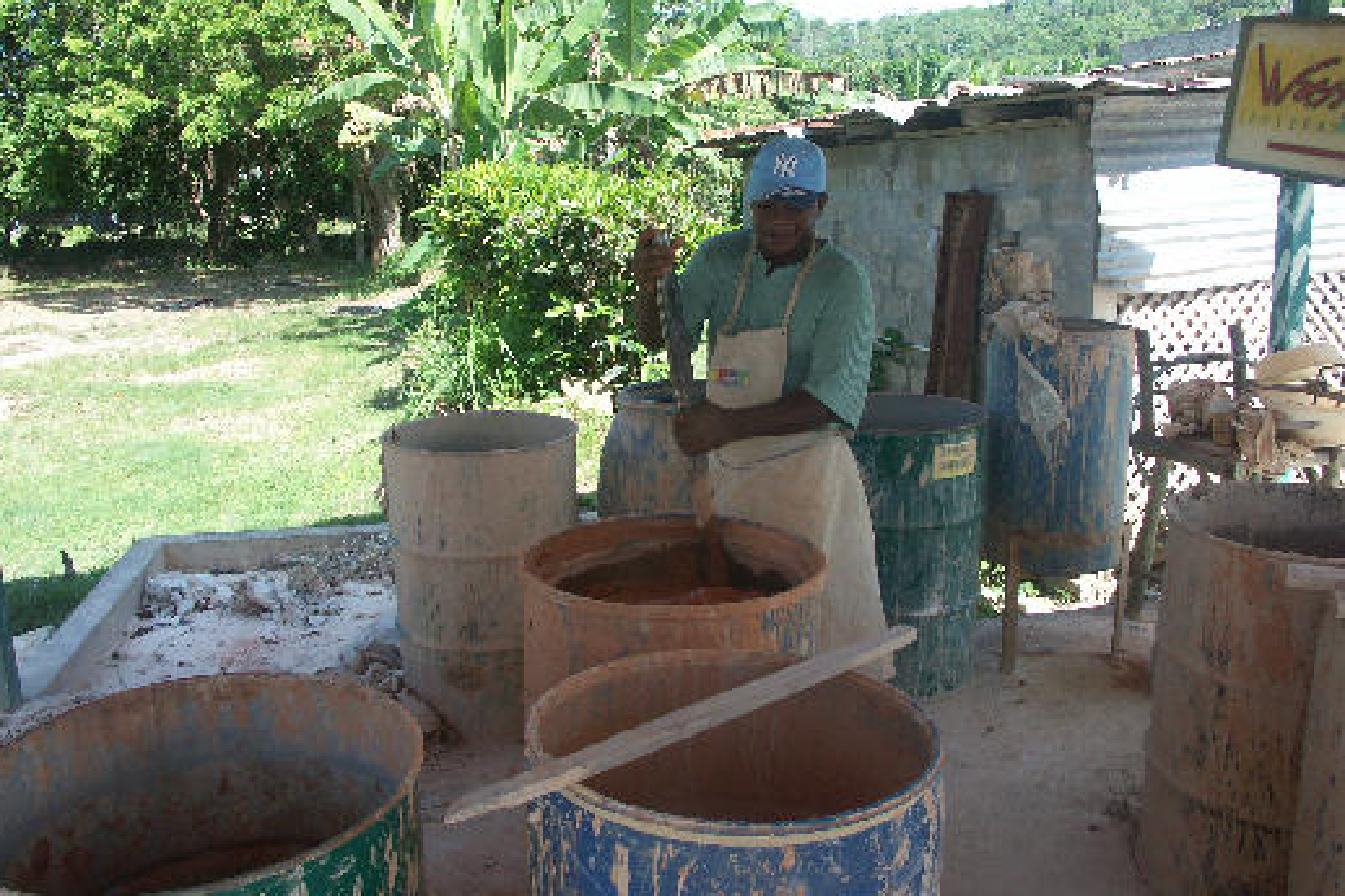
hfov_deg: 61.9
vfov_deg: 43.6
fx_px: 1120
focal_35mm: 30
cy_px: 439
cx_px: 656
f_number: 5
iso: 100
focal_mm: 7.21
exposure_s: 1/250
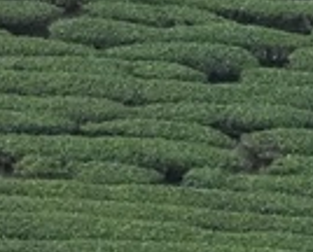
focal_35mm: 751
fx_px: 6977
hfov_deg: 2.6
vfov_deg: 2.1
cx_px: 231
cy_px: -253
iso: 2500
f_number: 10
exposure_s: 1/3200
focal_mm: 70
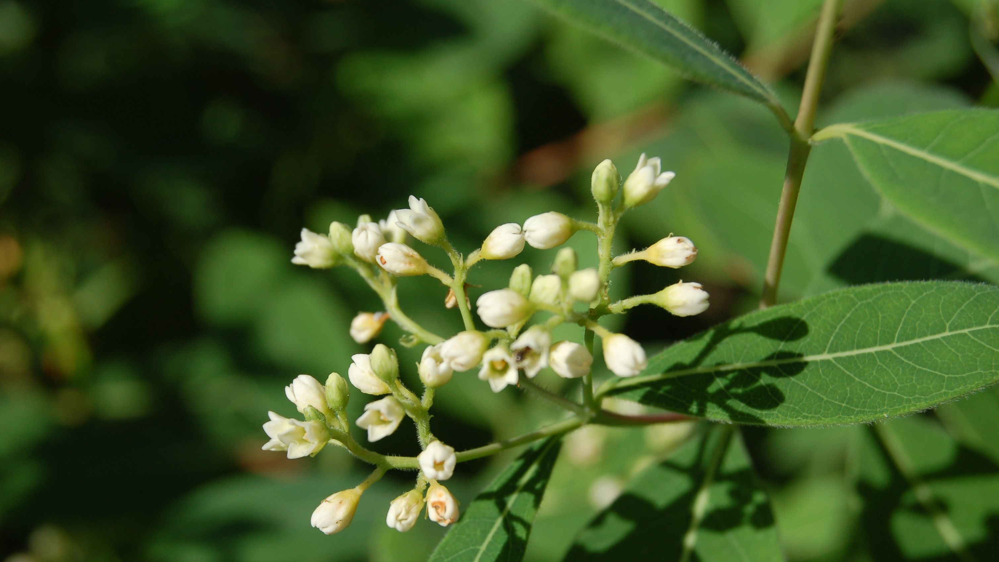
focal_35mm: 87
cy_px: 328
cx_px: 499
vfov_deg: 14.0
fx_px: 2292
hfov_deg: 24.6
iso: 200
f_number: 9
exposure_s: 1/320
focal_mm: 55
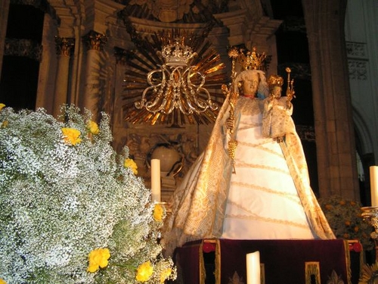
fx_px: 415
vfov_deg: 37.7
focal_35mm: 38
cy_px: 142
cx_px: 189
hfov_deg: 49.0
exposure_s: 1/40
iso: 160
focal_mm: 6.3
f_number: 2.8
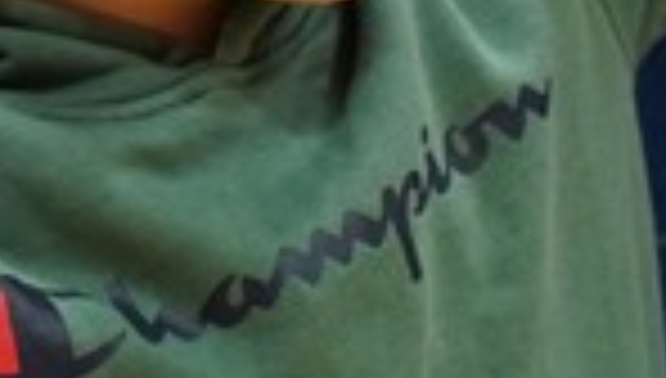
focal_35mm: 542
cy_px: -637
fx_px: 9592
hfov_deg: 4.0
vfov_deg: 2.2
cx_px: -9
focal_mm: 75
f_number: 5
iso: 1600
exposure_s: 1/80
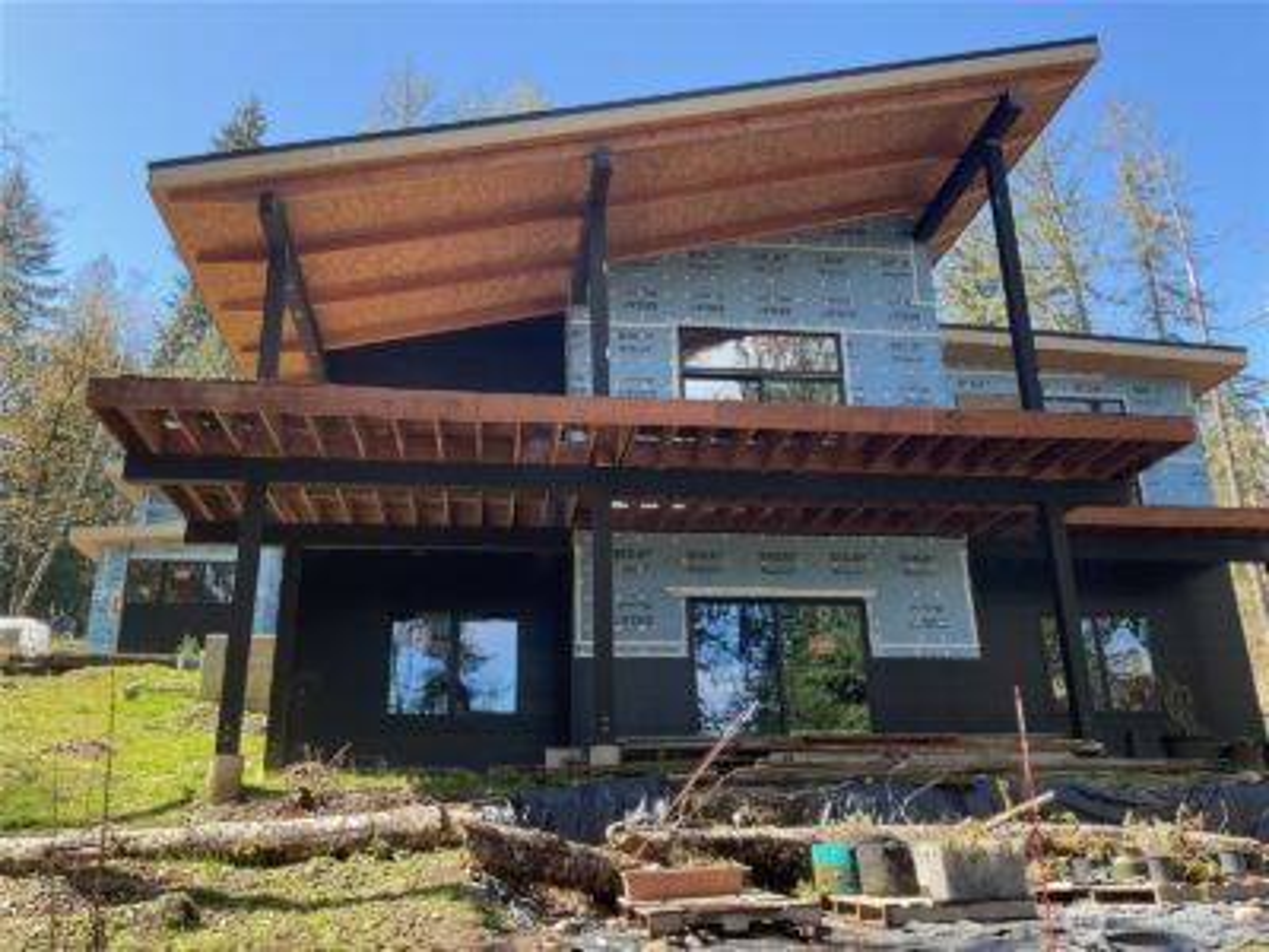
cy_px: 476
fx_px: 1063
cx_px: 634
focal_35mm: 29
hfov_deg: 61.7
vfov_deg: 48.2
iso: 16
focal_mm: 3
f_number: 1.8
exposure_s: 1/222
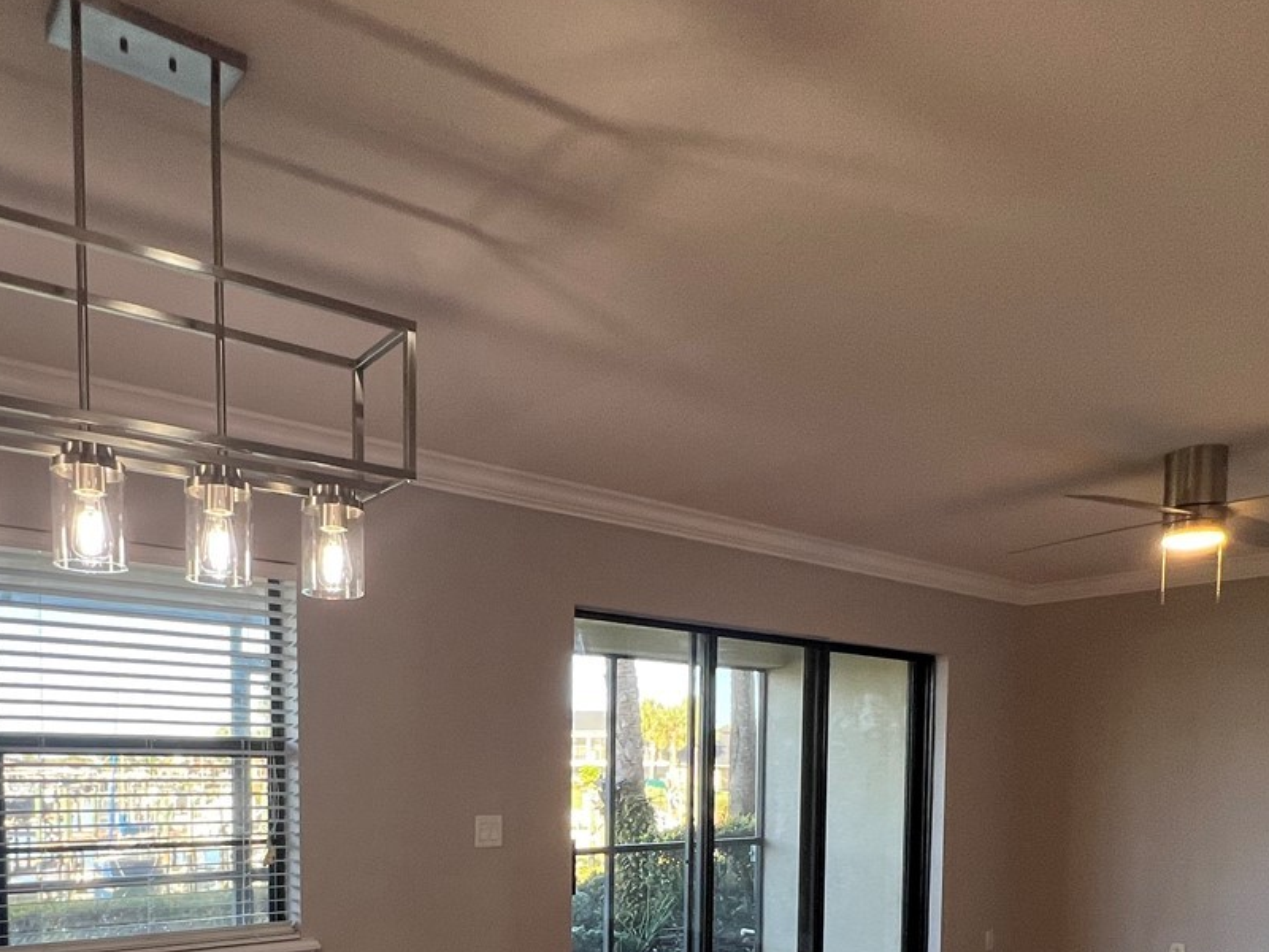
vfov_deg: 48.3
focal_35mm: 26
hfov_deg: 66.8
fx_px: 953
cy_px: 830
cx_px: 525
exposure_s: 1/120
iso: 100
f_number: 1.8
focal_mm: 1.57
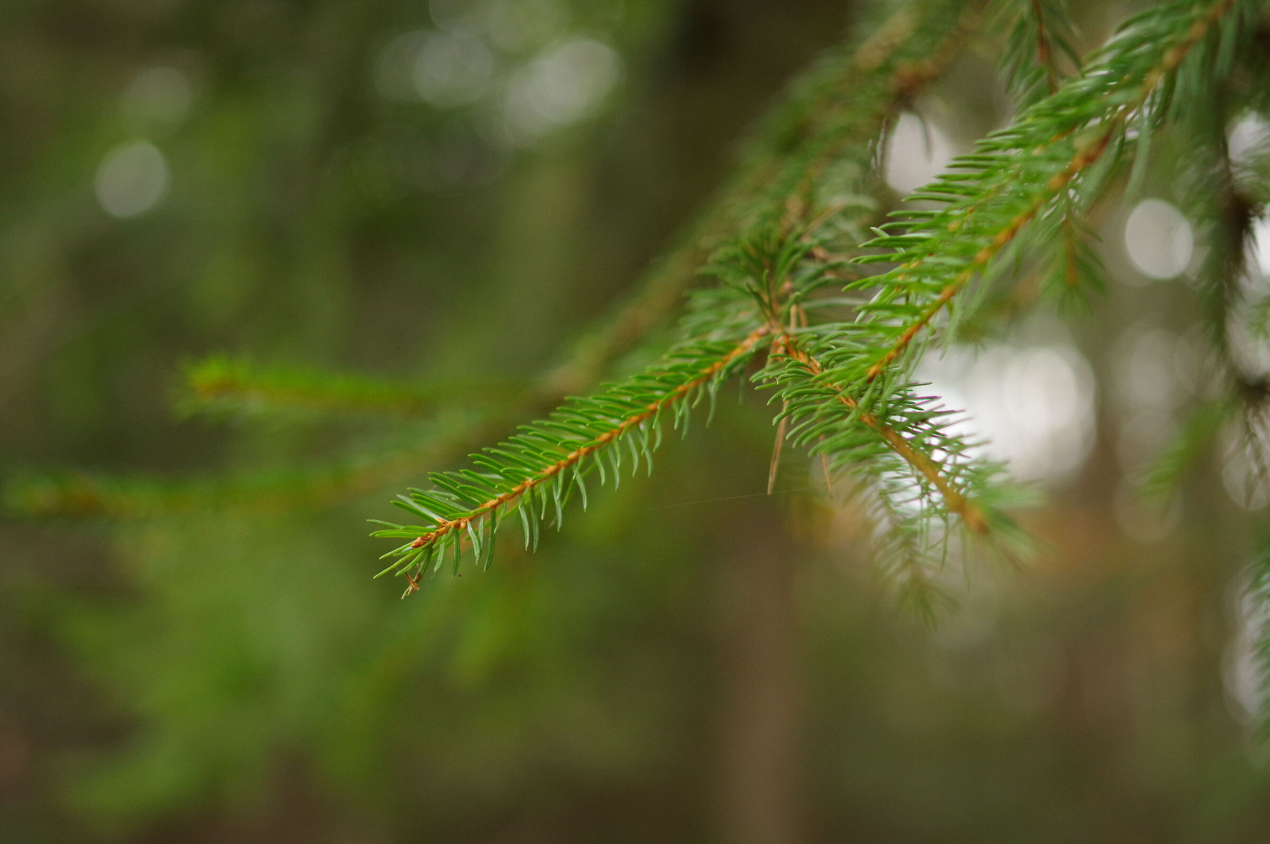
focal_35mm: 52
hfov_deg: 37.9
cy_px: 422
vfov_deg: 25.7
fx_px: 1851
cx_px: 635
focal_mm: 35
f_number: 2.4
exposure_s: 1/80
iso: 800
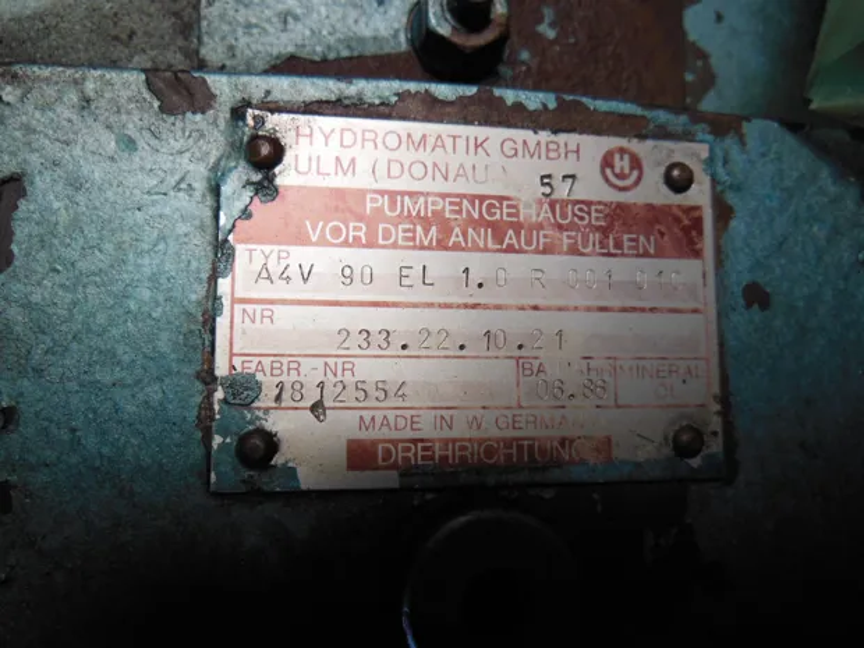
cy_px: 324
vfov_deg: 54.9
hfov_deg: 69.4
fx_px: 624
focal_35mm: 25
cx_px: 432
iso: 125
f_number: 3.5
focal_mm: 4.5
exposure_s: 1/50
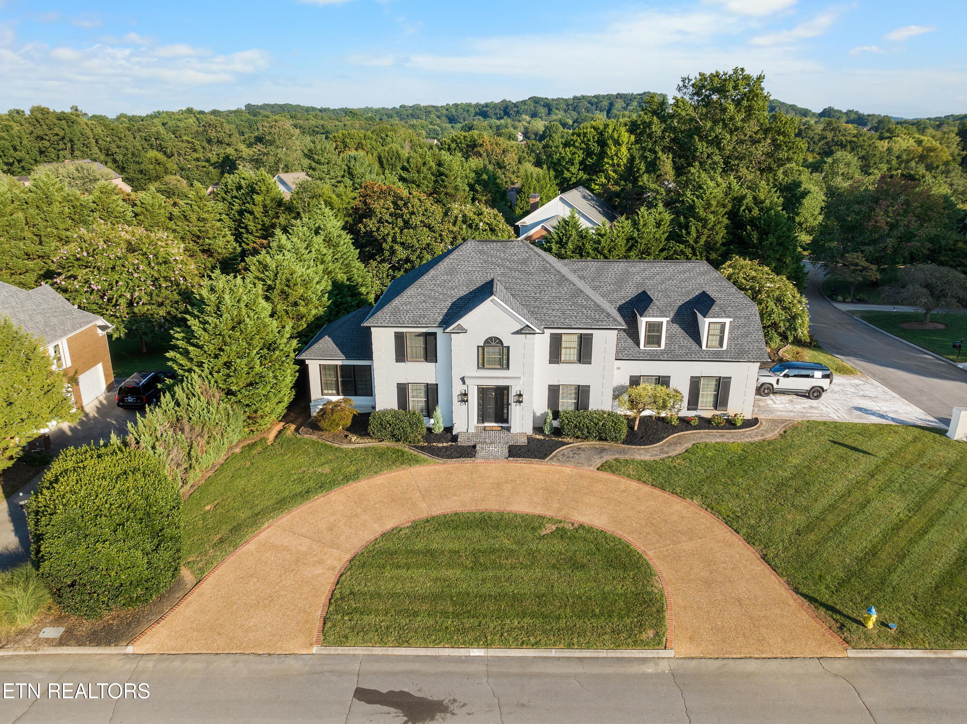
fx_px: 670
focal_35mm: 24
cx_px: 484
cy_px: 362
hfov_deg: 71.6
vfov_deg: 56.8
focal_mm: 12.29
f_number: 2.8
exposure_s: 1/20
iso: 120
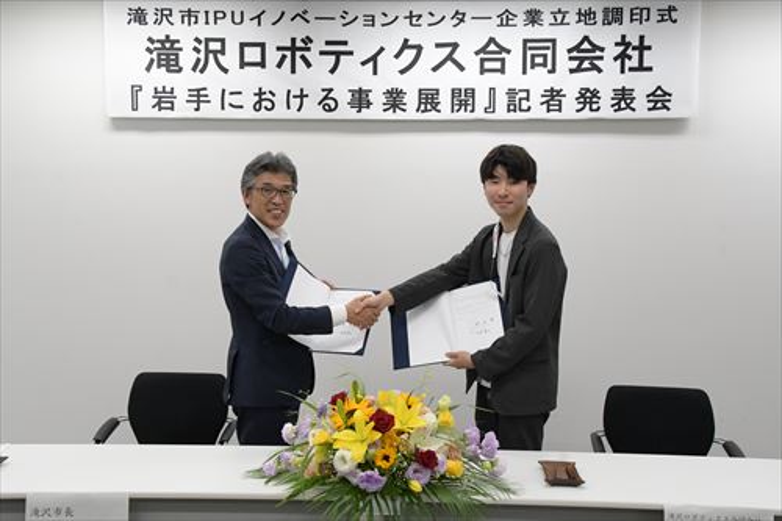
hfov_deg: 46.4
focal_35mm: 42
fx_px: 912
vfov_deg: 31.9
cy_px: 260
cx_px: 391
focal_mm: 28
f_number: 9
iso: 3200
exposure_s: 1/320
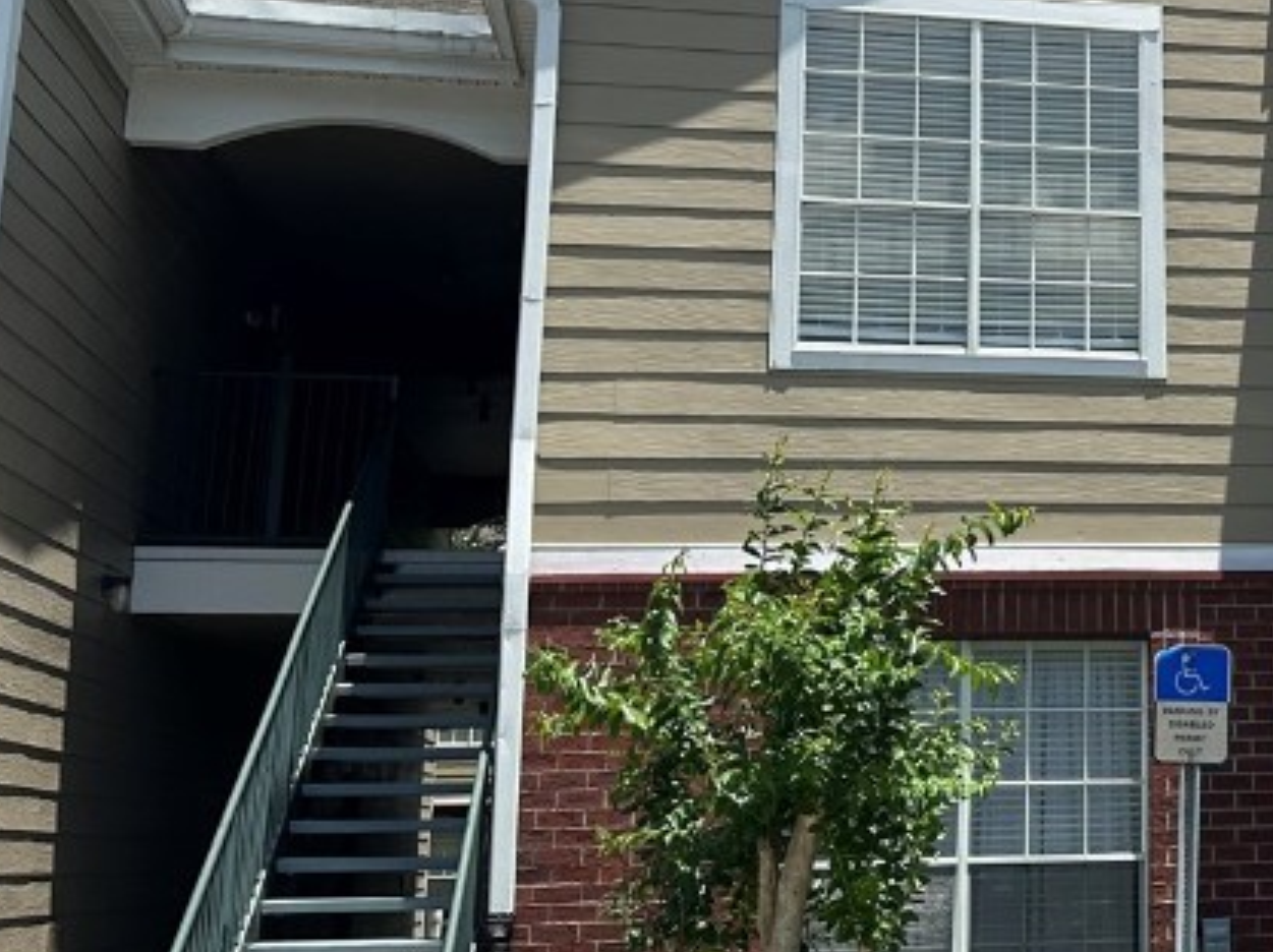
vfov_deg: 24.5
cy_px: 235
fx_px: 2168
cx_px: 1224
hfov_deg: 30.7
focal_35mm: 59
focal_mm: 6.86
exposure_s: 1/4545
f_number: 1.78
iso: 80
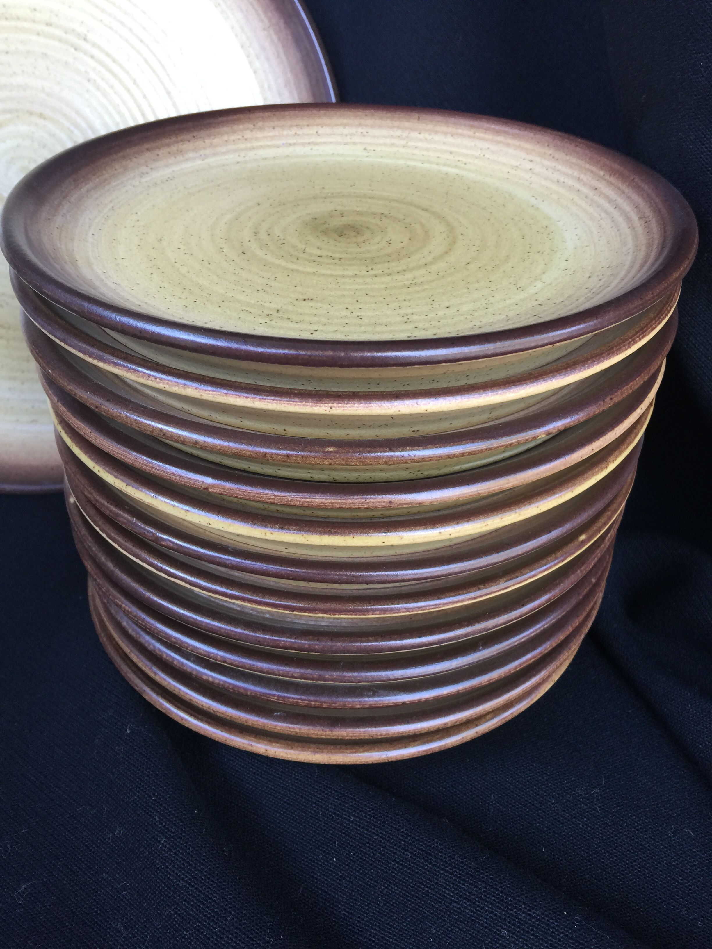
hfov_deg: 48.2
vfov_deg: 61.7
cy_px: 474
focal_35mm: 29
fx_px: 795
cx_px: 356
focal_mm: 4.15
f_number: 2.2
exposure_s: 1/33
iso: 32
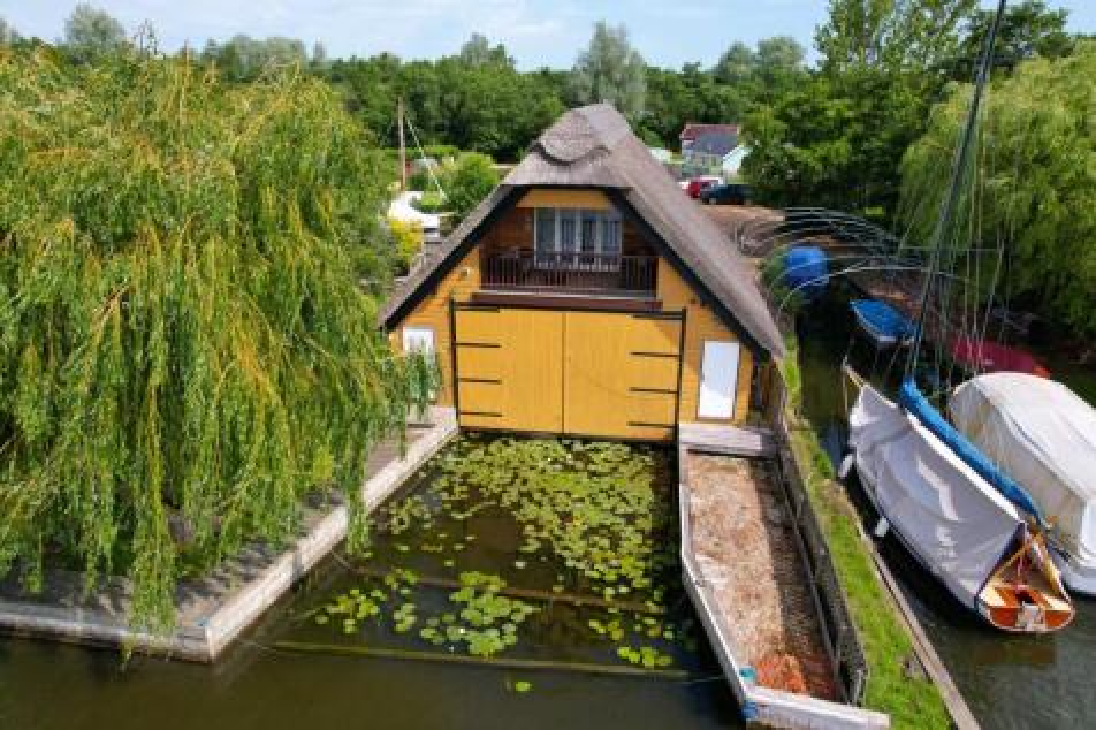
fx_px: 670
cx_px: 548
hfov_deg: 78.6
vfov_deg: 57.2
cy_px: 365
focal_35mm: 22
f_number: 2.8
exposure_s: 1/160
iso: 100
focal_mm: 8.38
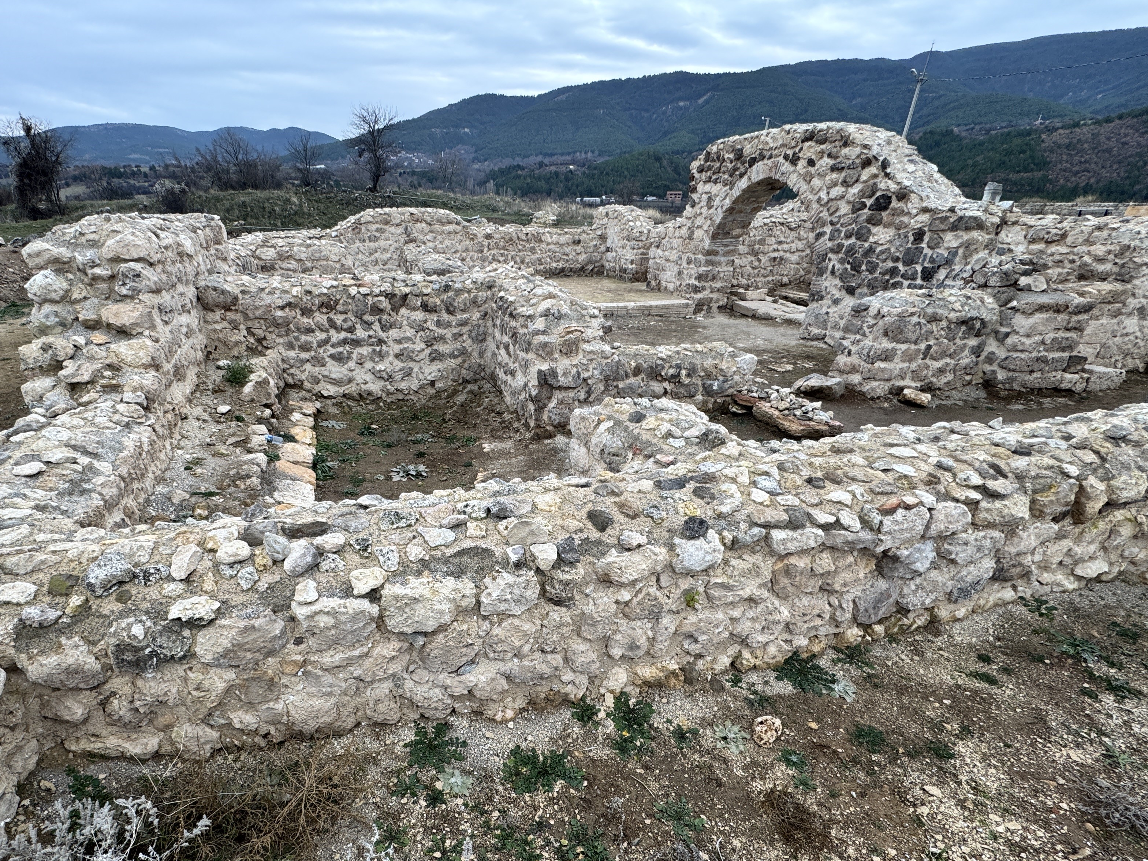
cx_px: 489
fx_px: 597
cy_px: 529
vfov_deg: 70.6
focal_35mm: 18
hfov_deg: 87.2
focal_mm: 2.22
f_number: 2.2
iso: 40
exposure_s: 1/318
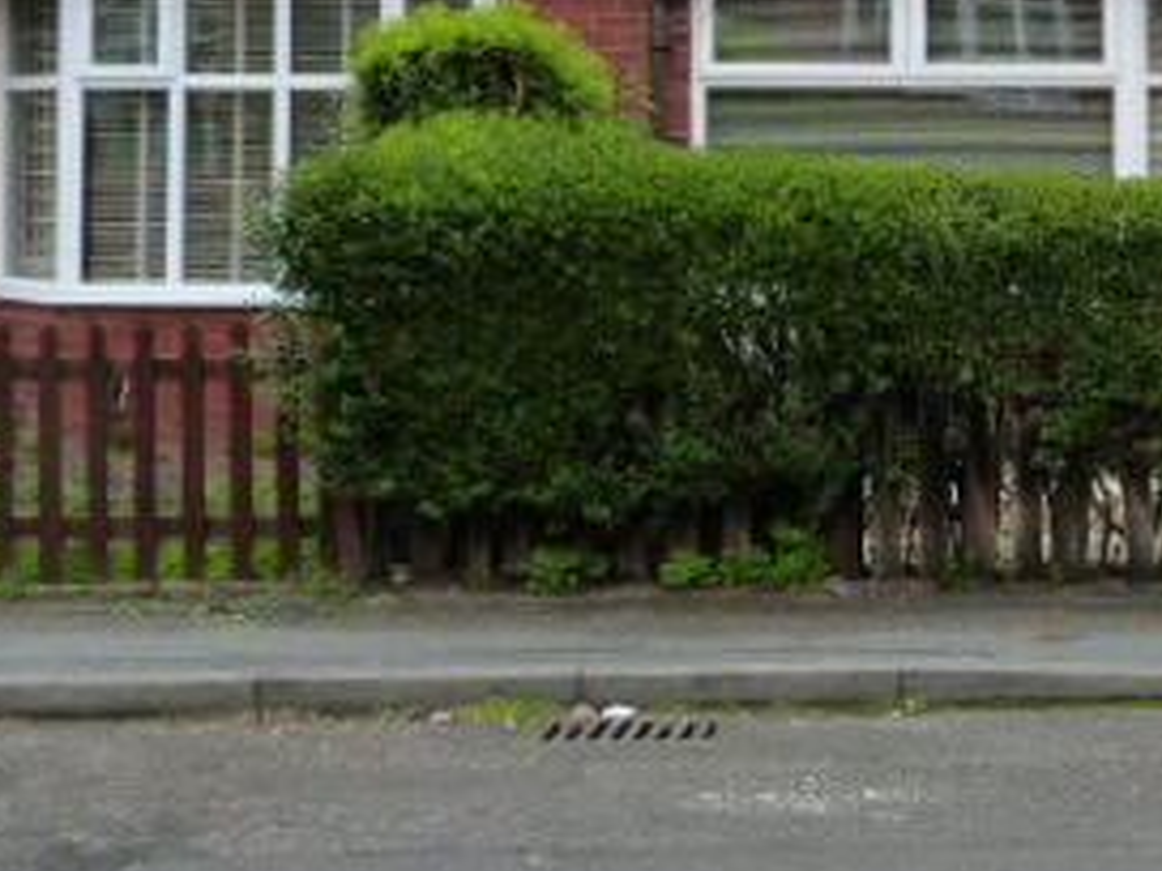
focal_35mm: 73
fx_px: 2450
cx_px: 1147
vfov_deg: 19.6
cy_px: 28
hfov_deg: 25.4
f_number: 3
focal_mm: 6.1
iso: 160
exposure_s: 1/320
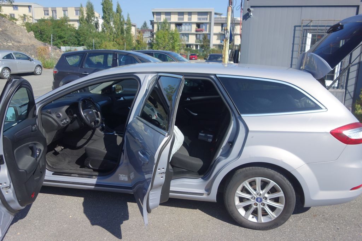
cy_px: 120
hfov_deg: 65.5
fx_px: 282
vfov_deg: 46.4
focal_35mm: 28
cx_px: 181
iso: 125
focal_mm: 10.4
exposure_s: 1/2000
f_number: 2.2
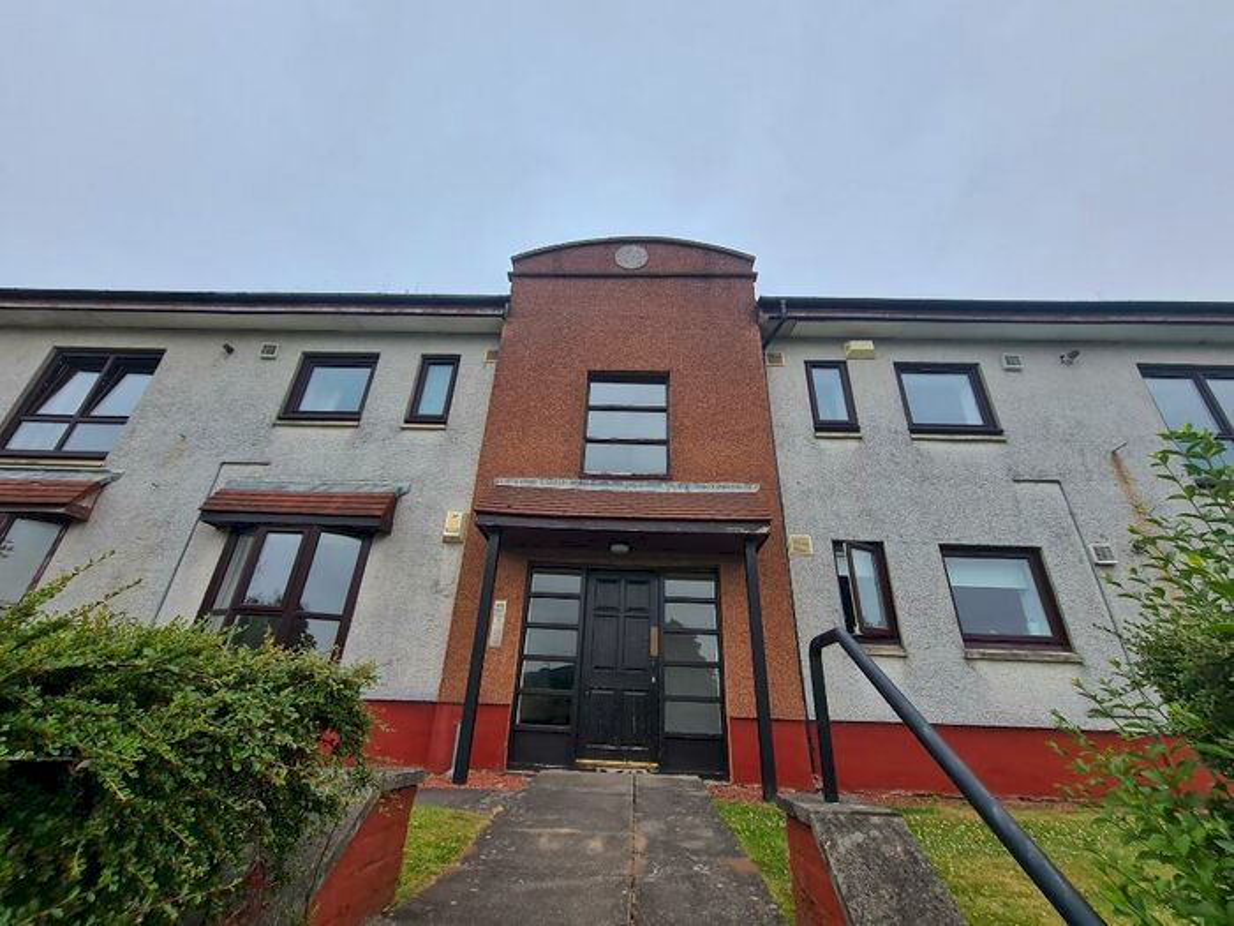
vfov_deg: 89.9
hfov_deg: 106.2
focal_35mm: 13
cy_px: 463
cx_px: 617
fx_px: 463
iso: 50
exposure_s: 1/282
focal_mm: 2.2
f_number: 2.2
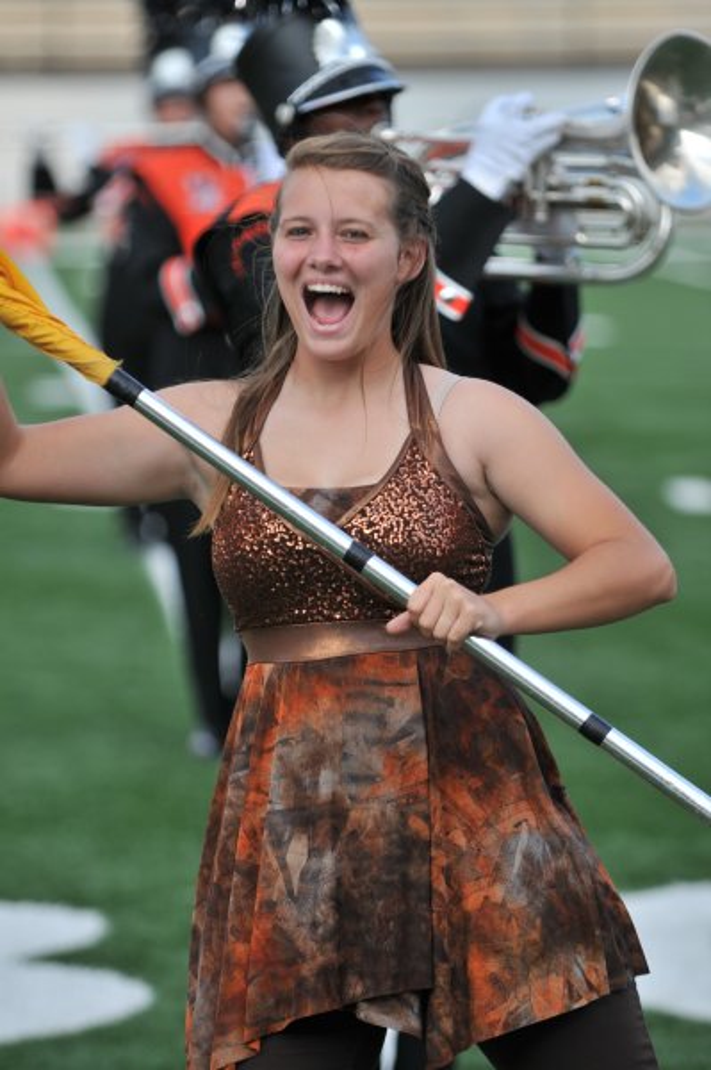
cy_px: 535
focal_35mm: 210
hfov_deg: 6.5
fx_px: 6232
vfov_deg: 9.8
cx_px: 356
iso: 200
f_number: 2.8
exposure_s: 1/1250
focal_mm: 140
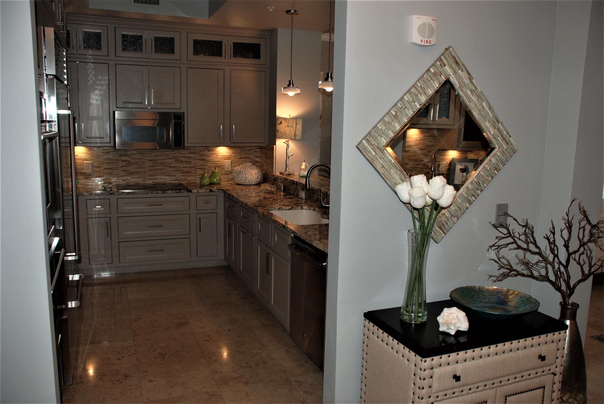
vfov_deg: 43.7
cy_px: 202
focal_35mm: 30
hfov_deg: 61.9
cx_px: 302
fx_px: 504
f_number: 3.8
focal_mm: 20
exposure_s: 1/60
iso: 200
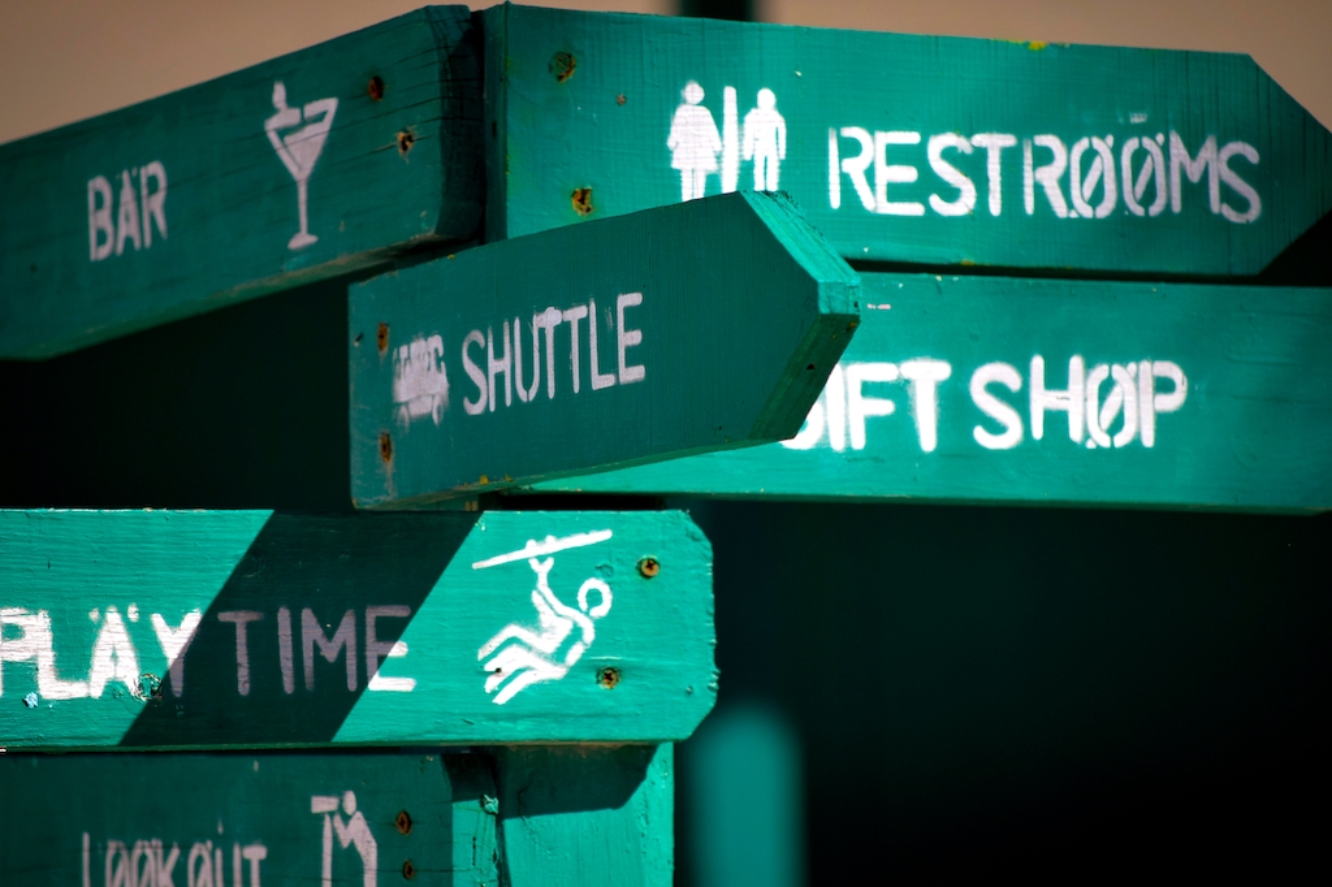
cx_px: 666
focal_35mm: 225
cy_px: 444
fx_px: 8322
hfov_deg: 9.2
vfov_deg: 6.1
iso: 400
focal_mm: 150
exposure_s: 1/1600
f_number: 5.6
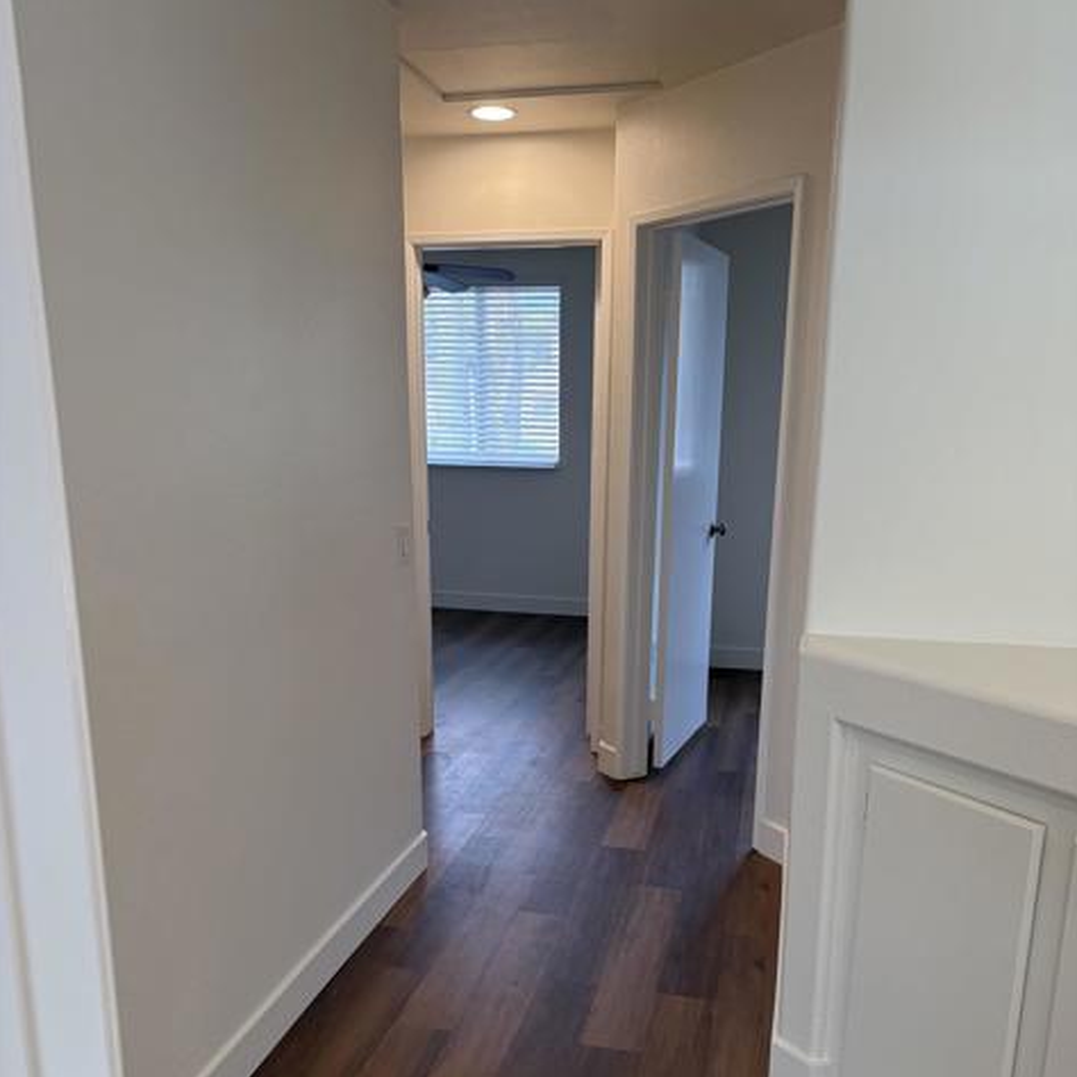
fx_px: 1091
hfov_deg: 52.5
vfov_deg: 51.9
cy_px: 684
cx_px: 536
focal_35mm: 31
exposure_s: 1/148
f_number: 1.6
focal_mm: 5.96
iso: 80
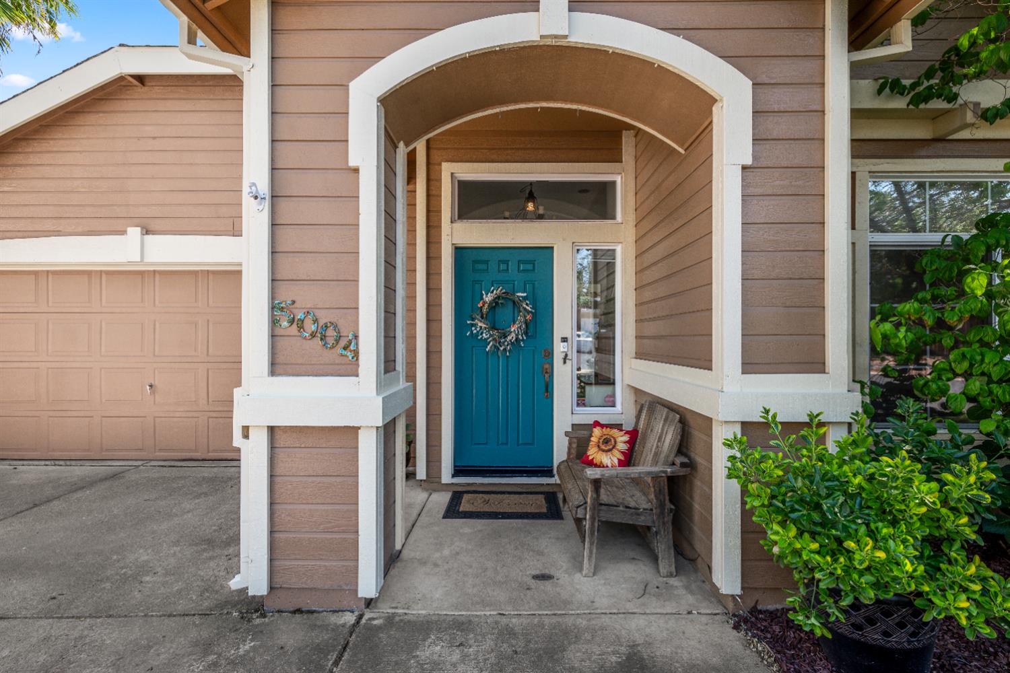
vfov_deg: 73.7
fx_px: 449
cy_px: 336
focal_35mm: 16
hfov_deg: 96.7
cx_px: 505
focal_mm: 16
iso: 200
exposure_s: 1/40
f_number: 8
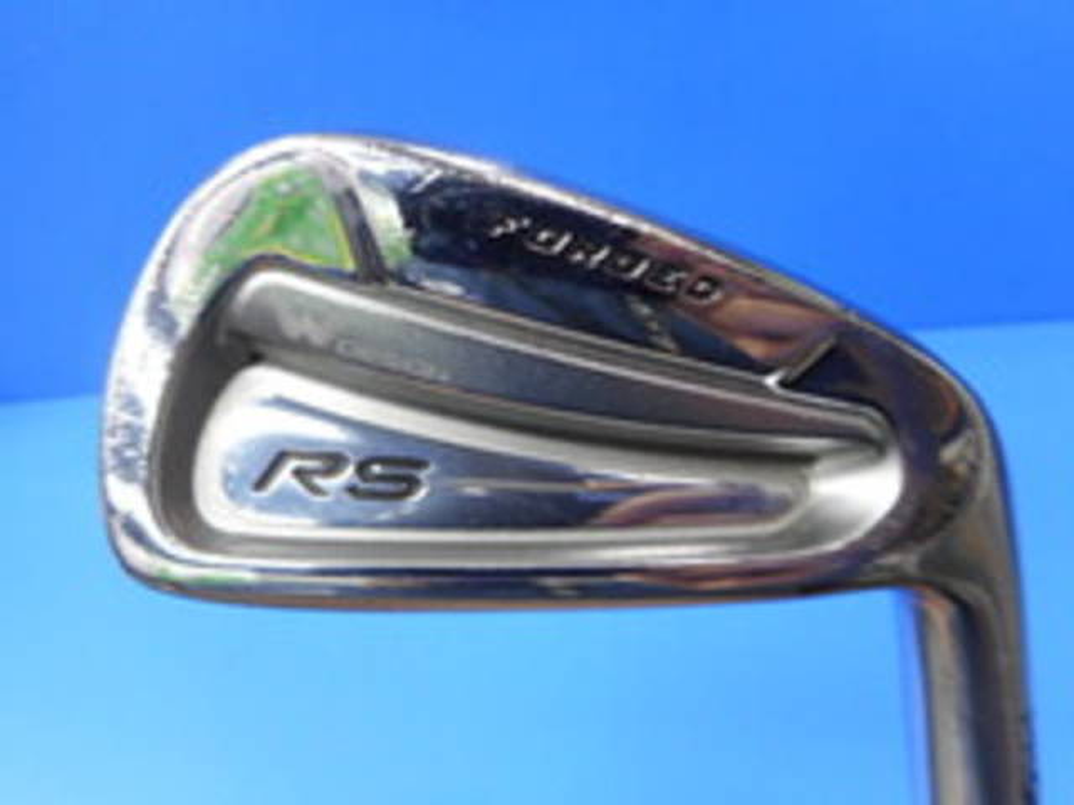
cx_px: 537
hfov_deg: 69.4
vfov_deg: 54.9
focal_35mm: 25
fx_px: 776
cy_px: 402
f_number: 3.7
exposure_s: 1/30
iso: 140
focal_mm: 4.5
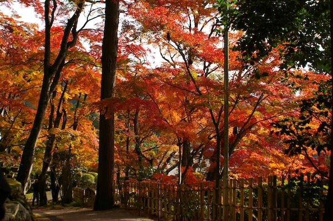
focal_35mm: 56
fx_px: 513
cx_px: 166
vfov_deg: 24.4
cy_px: 110
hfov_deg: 36.0
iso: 400
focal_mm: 37
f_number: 4
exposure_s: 1/1000
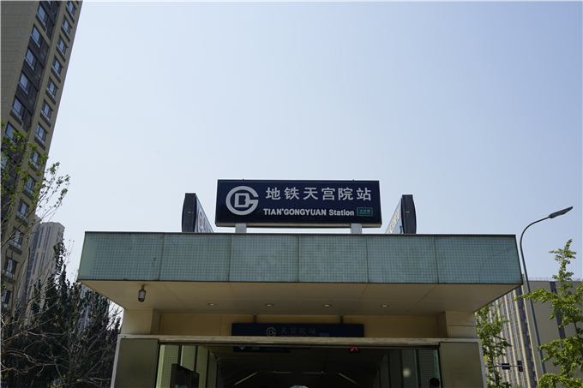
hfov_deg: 60.3
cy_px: 194
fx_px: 502
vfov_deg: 42.3
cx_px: 292
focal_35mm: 31
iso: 100
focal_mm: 31
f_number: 11
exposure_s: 1/160
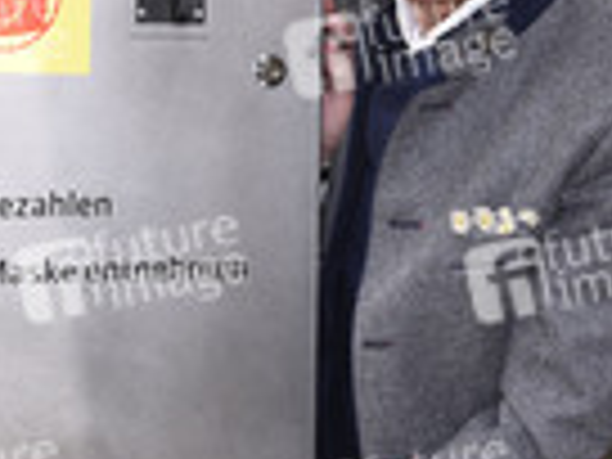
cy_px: 158
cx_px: 461
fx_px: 2139
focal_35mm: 121
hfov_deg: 16.2
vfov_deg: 12.2
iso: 320
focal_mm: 38
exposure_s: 1/160
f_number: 8
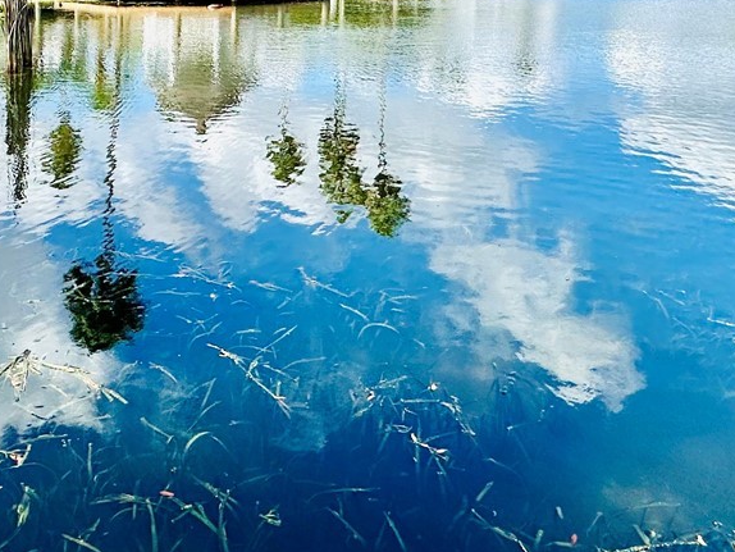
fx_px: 828
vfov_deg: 33.5
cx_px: 228
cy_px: -8
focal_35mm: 39
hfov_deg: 46.9
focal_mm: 2.22
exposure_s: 1/2257
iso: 50
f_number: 2.2
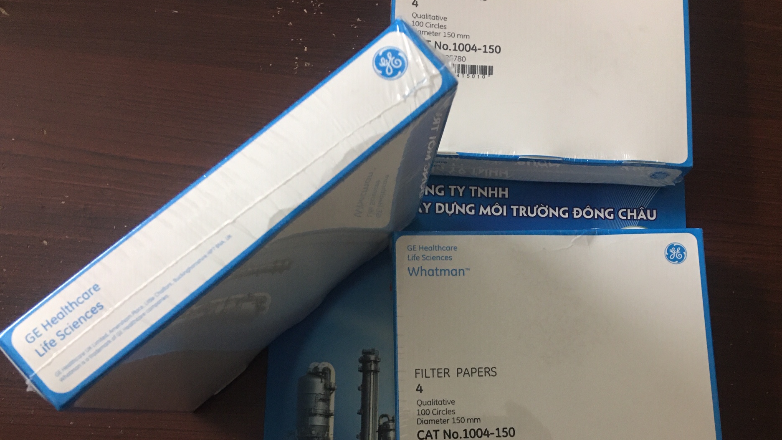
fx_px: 705
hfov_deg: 58.0
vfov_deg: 34.2
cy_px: 310
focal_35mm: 34
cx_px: 415
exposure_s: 1/17
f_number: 2.2
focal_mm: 4.15
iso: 100
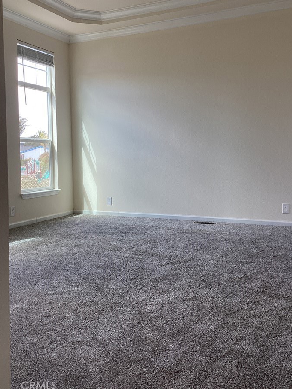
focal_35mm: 35
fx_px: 394
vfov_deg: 52.5
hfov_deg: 40.7
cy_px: 172
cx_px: 152
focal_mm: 3.3
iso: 50
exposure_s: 1/120
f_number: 2.4
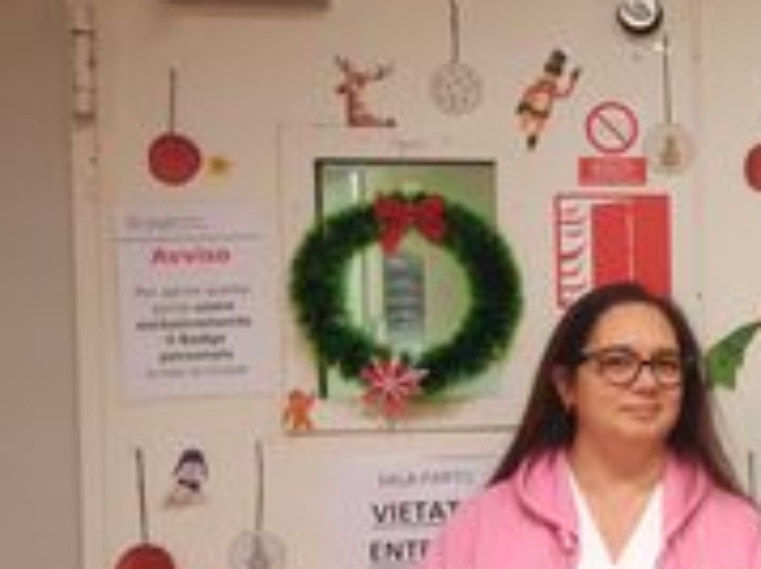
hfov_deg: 31.0
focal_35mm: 56
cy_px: 386
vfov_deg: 25.9
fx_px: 1230
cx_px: 816
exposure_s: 1/25
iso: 378
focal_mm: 4.6
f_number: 2
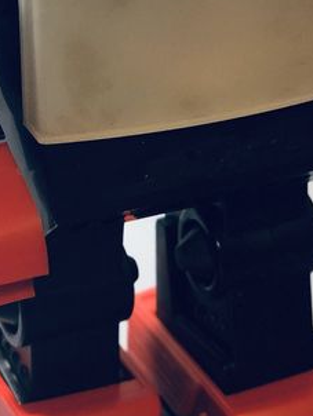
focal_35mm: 156
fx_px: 1878
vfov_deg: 12.5
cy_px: 17
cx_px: 174
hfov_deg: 9.5
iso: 125
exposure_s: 1/33
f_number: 2.4
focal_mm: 6
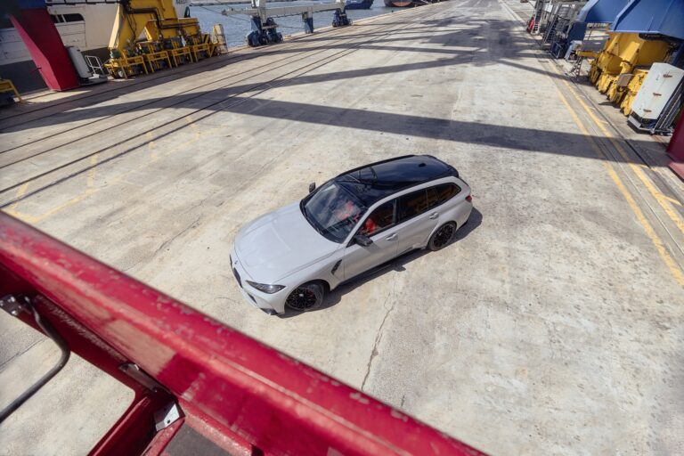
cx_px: 342
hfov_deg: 96.7
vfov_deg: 73.7
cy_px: 228
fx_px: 304
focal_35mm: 16
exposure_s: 1/1600
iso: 250
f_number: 4.5
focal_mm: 16
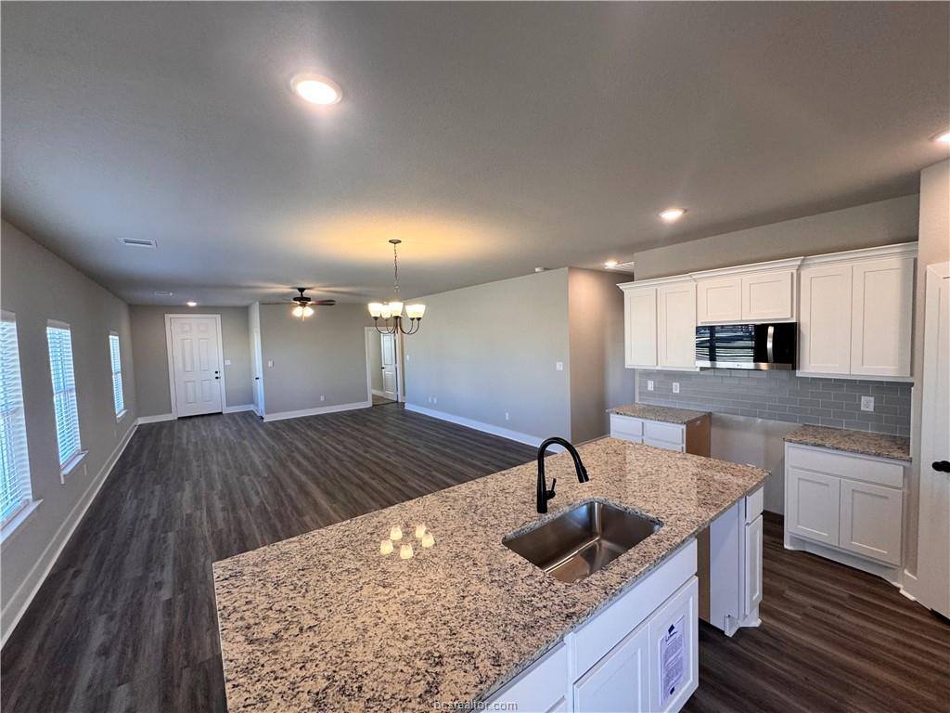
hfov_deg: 102.1
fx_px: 384
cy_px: 356
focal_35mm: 14
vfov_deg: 85.7
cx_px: 475
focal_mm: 2.22
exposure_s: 1/120
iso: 160
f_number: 2.2
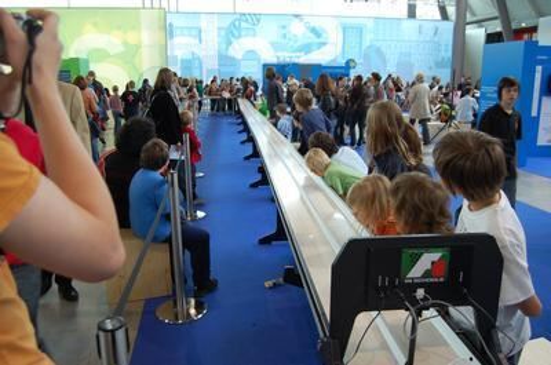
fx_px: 435
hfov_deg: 64.7
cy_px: 182
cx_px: 276
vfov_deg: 45.5
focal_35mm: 28
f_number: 3.5
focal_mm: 19
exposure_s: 1/50
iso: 400
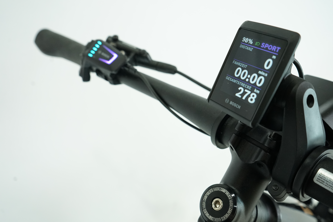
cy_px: 111
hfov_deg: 60.3
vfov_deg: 42.3
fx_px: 287
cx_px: 166
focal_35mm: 31
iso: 2500
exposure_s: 1/200
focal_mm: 31
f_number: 5.6
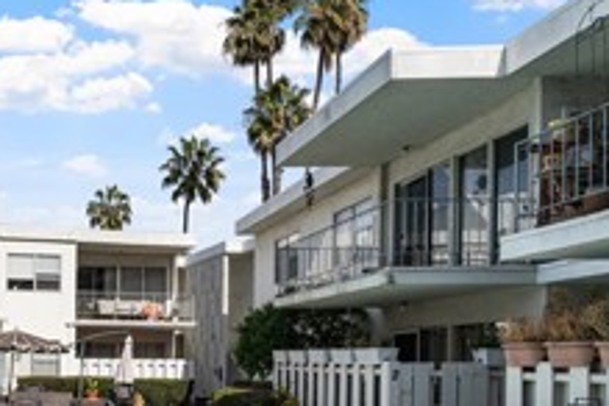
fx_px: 694
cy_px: 355
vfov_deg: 31.3
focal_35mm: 41
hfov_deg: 42.4
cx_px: 33
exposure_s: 1/3200
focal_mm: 14
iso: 800
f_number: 8
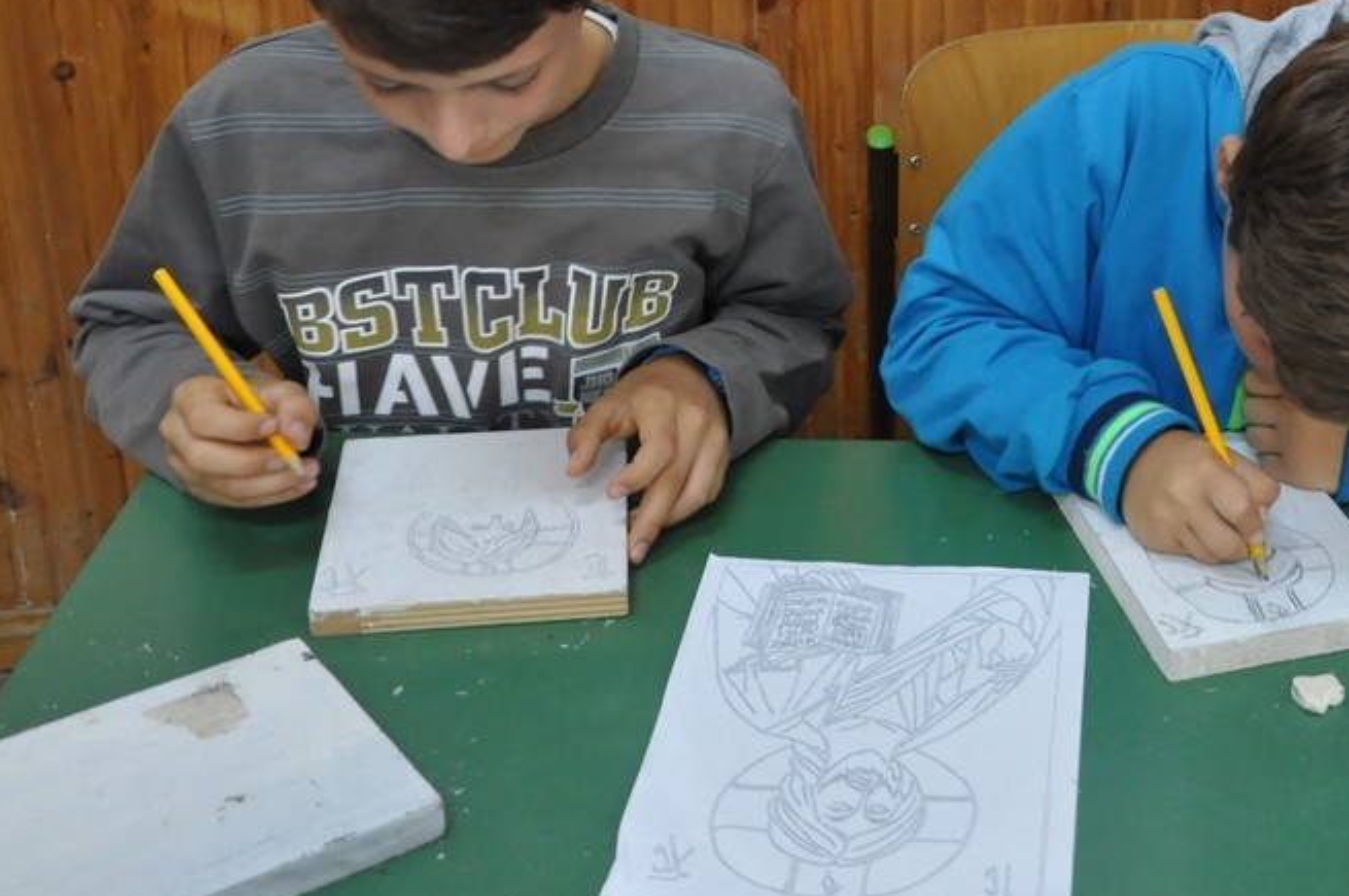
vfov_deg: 20.3
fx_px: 2470
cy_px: 147
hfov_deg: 29.5
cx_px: 1164
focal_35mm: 66
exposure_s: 1/50
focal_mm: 24
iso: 1600
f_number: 3.8
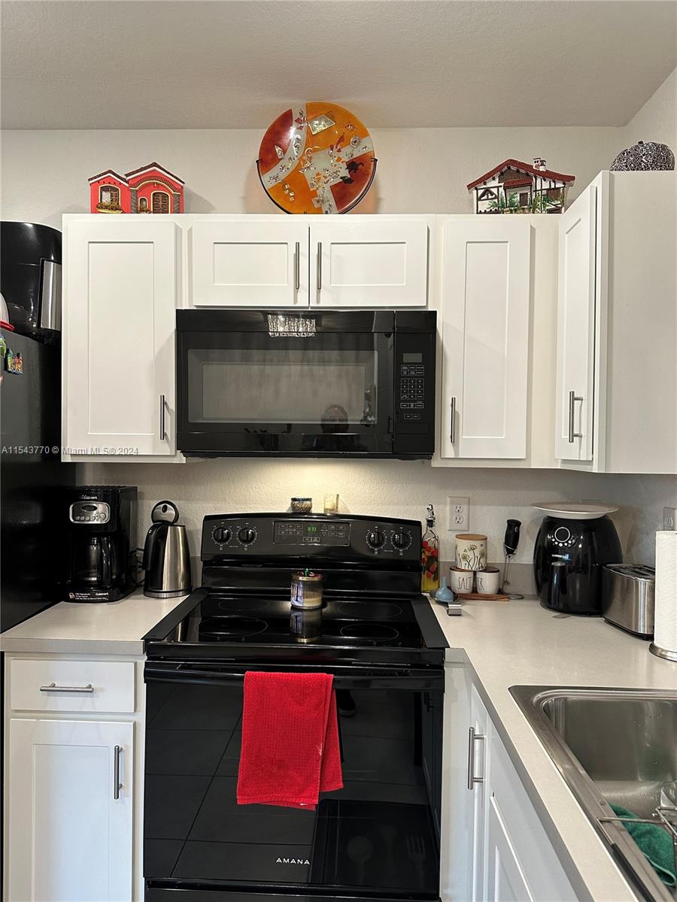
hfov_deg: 56.8
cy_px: 451
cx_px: 338
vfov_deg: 71.6
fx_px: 626
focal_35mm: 24
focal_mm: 6.86
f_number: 1.78
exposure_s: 1/120
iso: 200
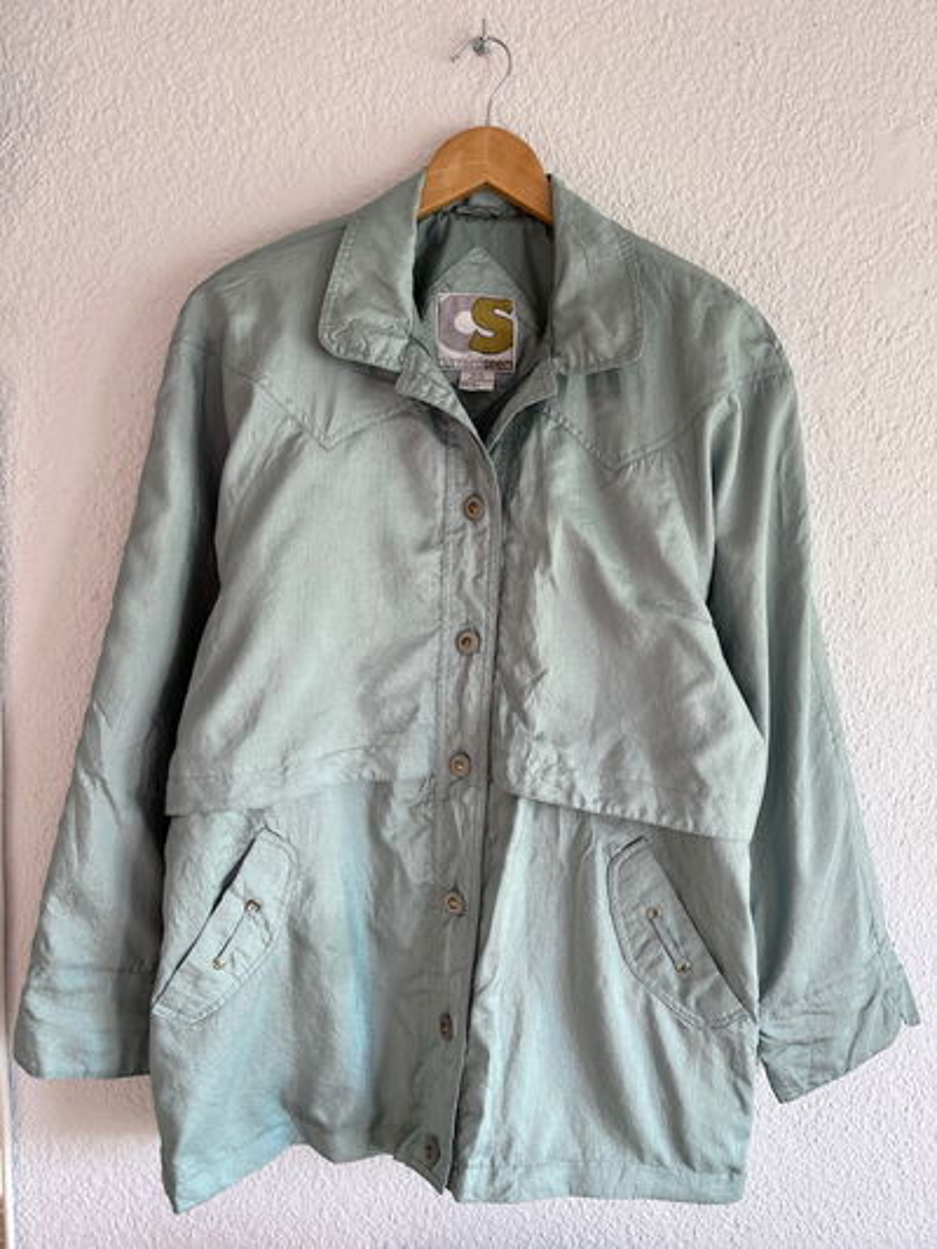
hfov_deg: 53.1
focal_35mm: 26
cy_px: 624
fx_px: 938
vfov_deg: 67.3
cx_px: 468
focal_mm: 5.1
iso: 40
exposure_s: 1/122
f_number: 1.6
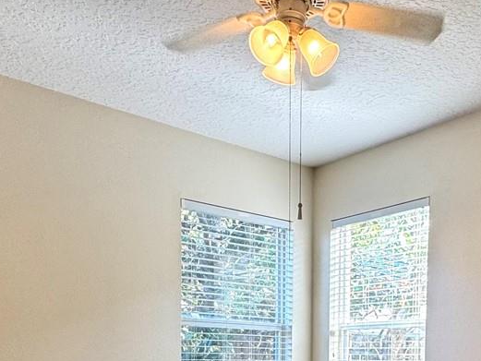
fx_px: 598
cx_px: 325
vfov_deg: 30.0
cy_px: 402
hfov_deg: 43.2
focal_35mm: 43
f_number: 2.2
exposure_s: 1/120
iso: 100
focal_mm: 2.22
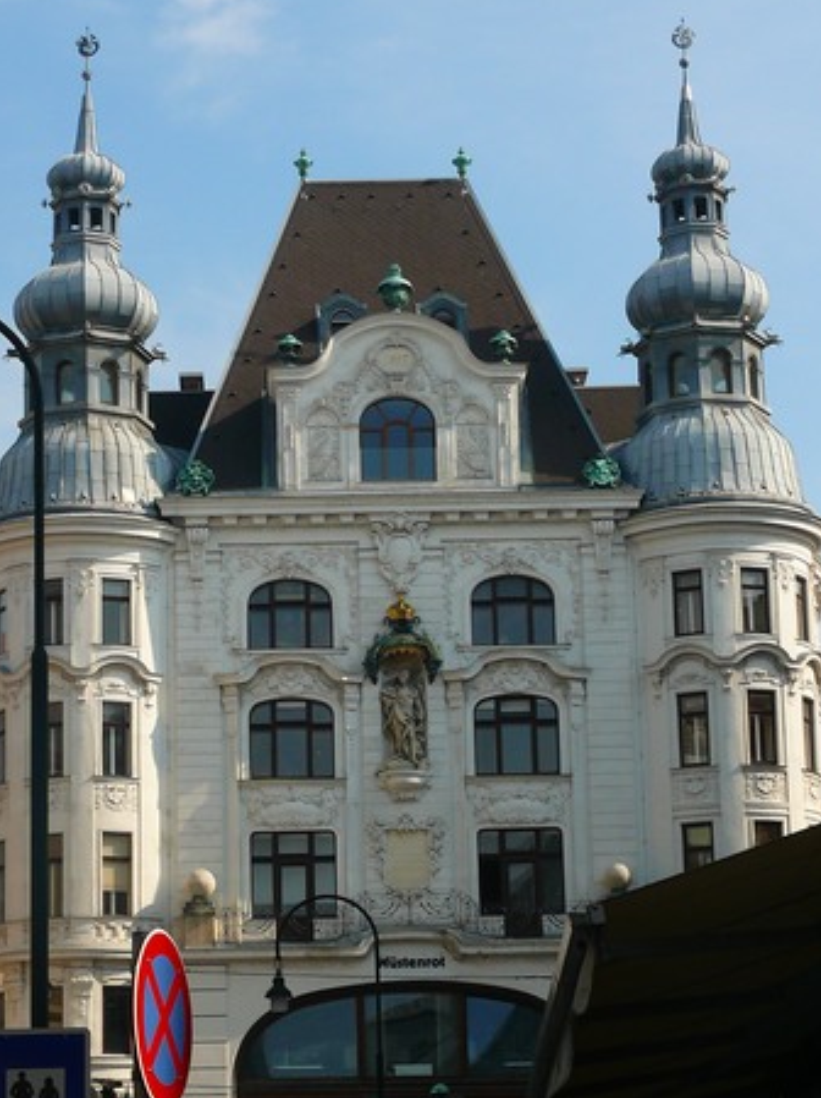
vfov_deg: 19.3
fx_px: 3230
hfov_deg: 14.5
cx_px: 283
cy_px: 611
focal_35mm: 102
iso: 100
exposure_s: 1/250
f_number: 4.5
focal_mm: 13
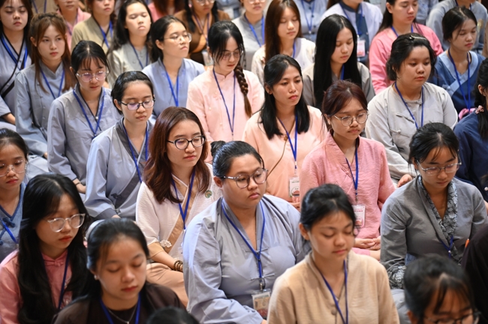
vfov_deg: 11.4
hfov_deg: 17.1
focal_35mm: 120
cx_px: 244
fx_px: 1625
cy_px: 162
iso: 3200
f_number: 4
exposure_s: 1/100
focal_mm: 120
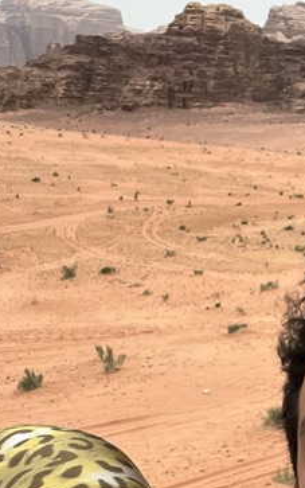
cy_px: 430
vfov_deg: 28.4
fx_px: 931
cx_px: 266
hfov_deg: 18.4
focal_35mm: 70
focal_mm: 2.71
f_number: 2.2
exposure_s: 1/121
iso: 64
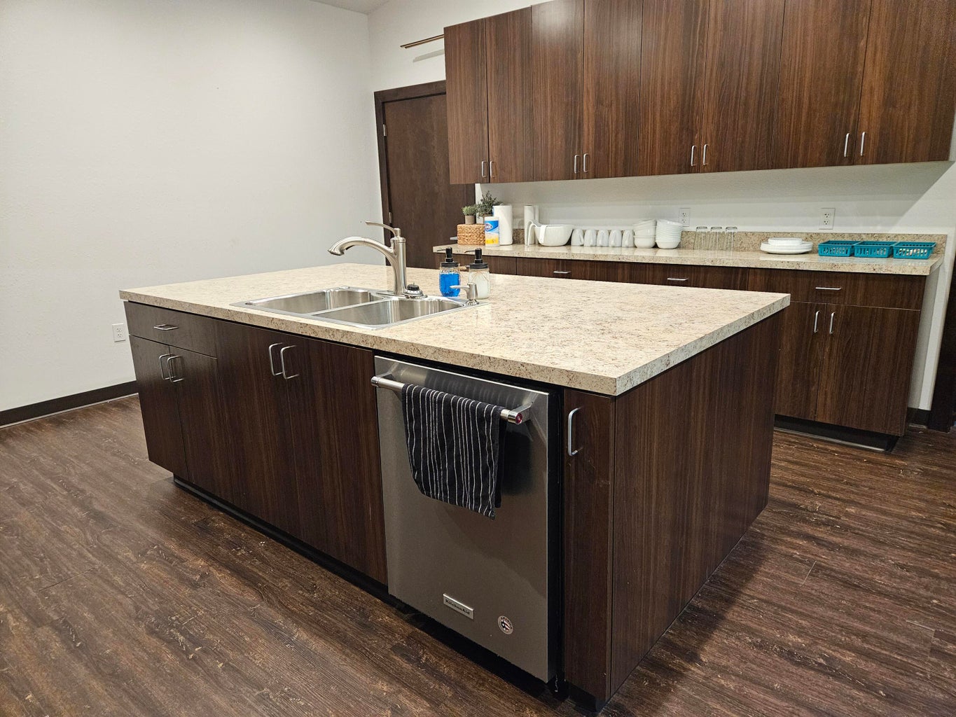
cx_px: 478
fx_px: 635
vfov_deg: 58.9
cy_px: 358
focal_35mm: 23
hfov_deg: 73.9
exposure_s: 1/120
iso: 800
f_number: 1.8
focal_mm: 5.4
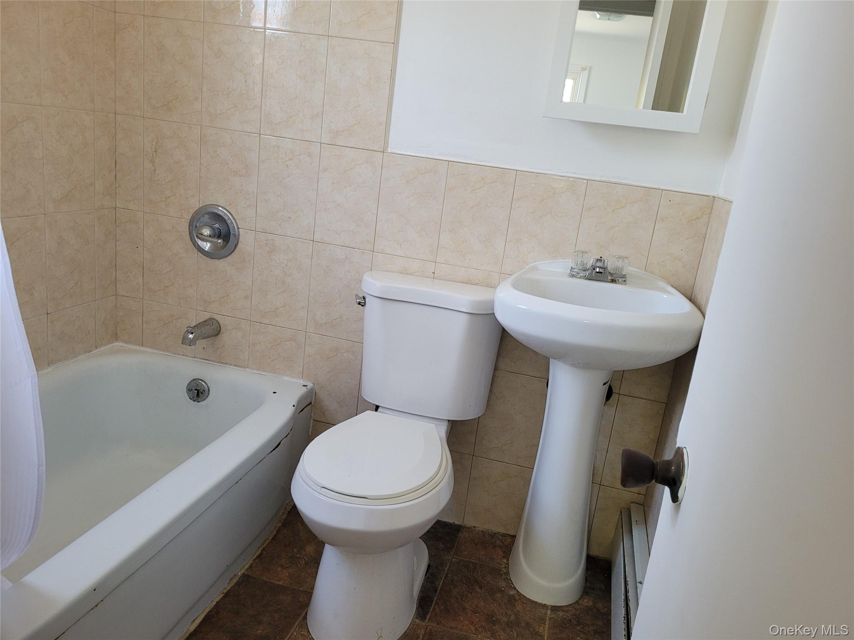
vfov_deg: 53.1
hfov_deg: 67.3
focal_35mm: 26
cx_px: 427
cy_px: 320
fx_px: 641
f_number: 1.8
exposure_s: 1/120
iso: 200
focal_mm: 5.4
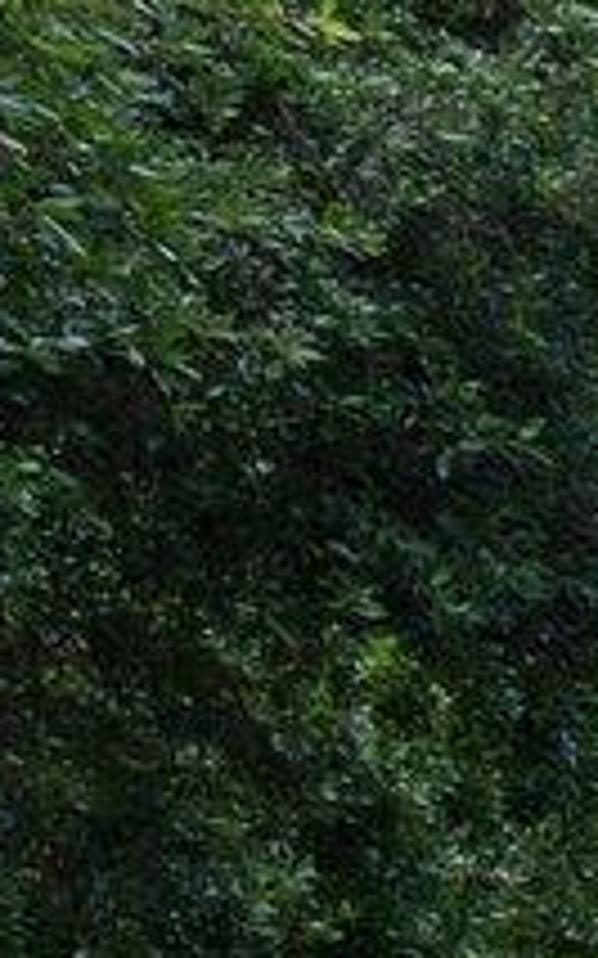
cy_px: 1887
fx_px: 5871
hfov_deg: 4.1
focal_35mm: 225
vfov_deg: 8.8
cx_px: 4190
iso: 200
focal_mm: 23
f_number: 3.5
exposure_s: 1/800
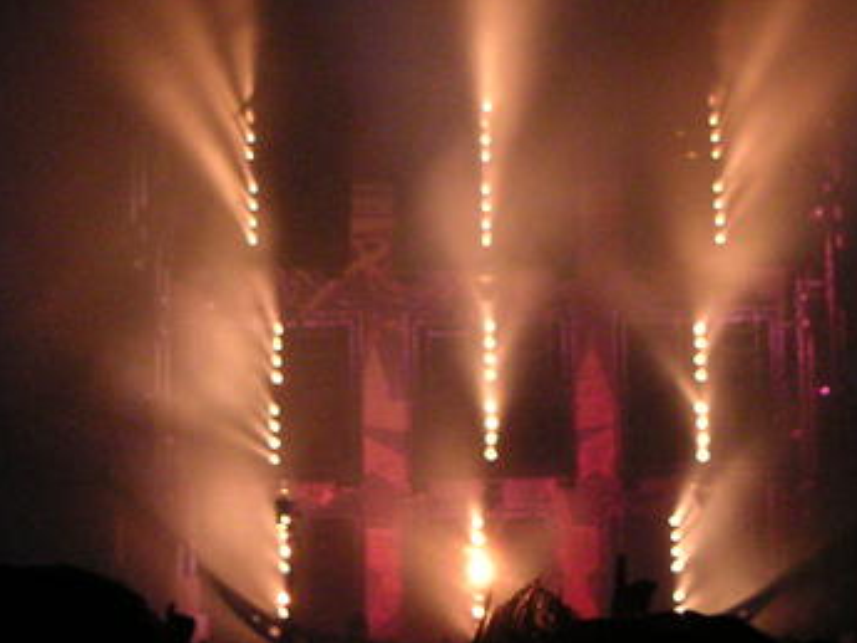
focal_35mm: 88
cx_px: 512
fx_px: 2179
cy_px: 221
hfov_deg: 22.2
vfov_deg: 16.8
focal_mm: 6
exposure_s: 1/45
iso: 200
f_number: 2.8
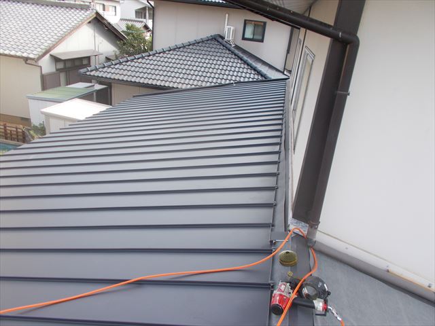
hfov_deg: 67.3
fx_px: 327
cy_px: 163
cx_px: 218
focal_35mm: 26
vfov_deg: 53.1
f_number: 3.2
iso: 80
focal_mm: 4.6
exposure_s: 1/250
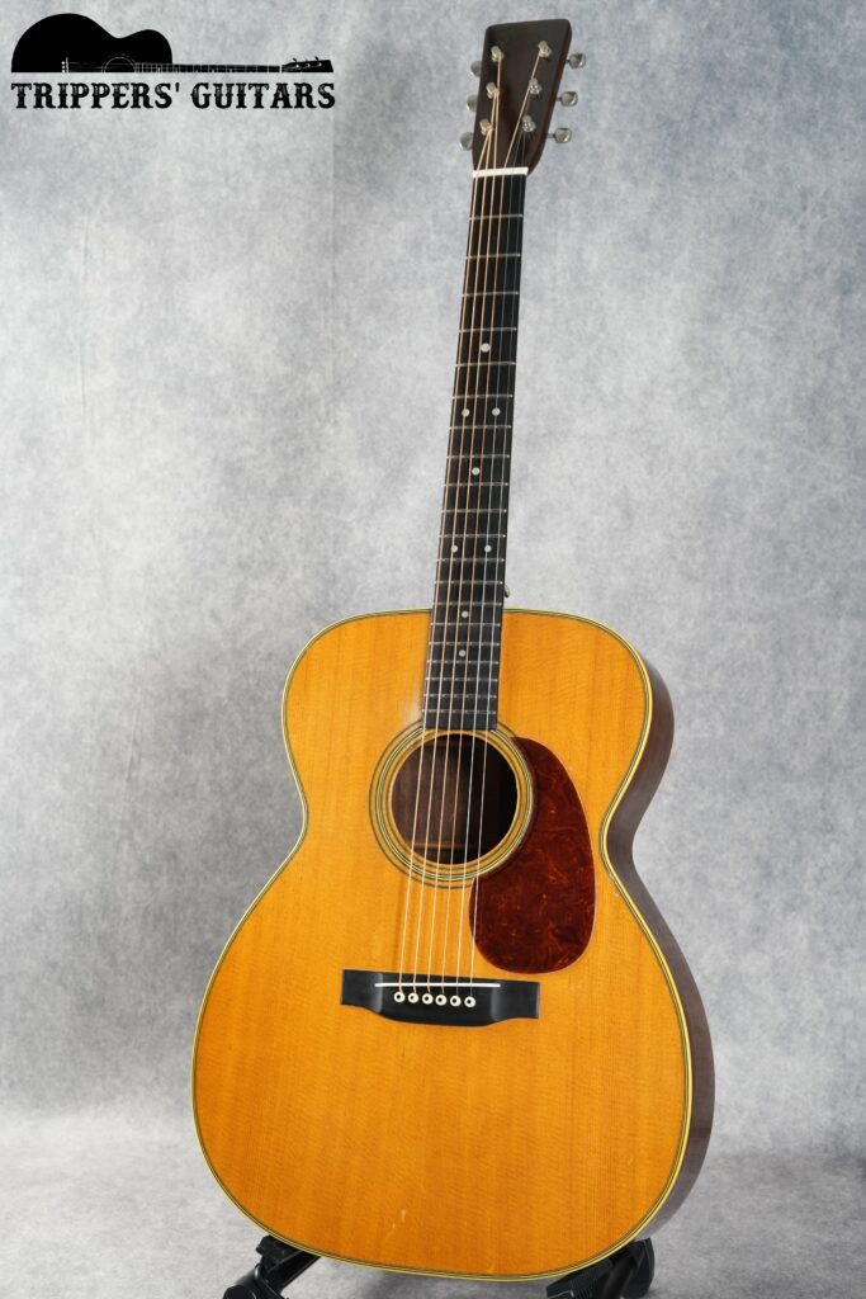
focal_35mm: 50
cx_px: 433
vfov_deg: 39.6
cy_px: 650
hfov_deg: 27.0
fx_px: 1803
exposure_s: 1/1.6
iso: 400
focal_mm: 50
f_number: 6.3
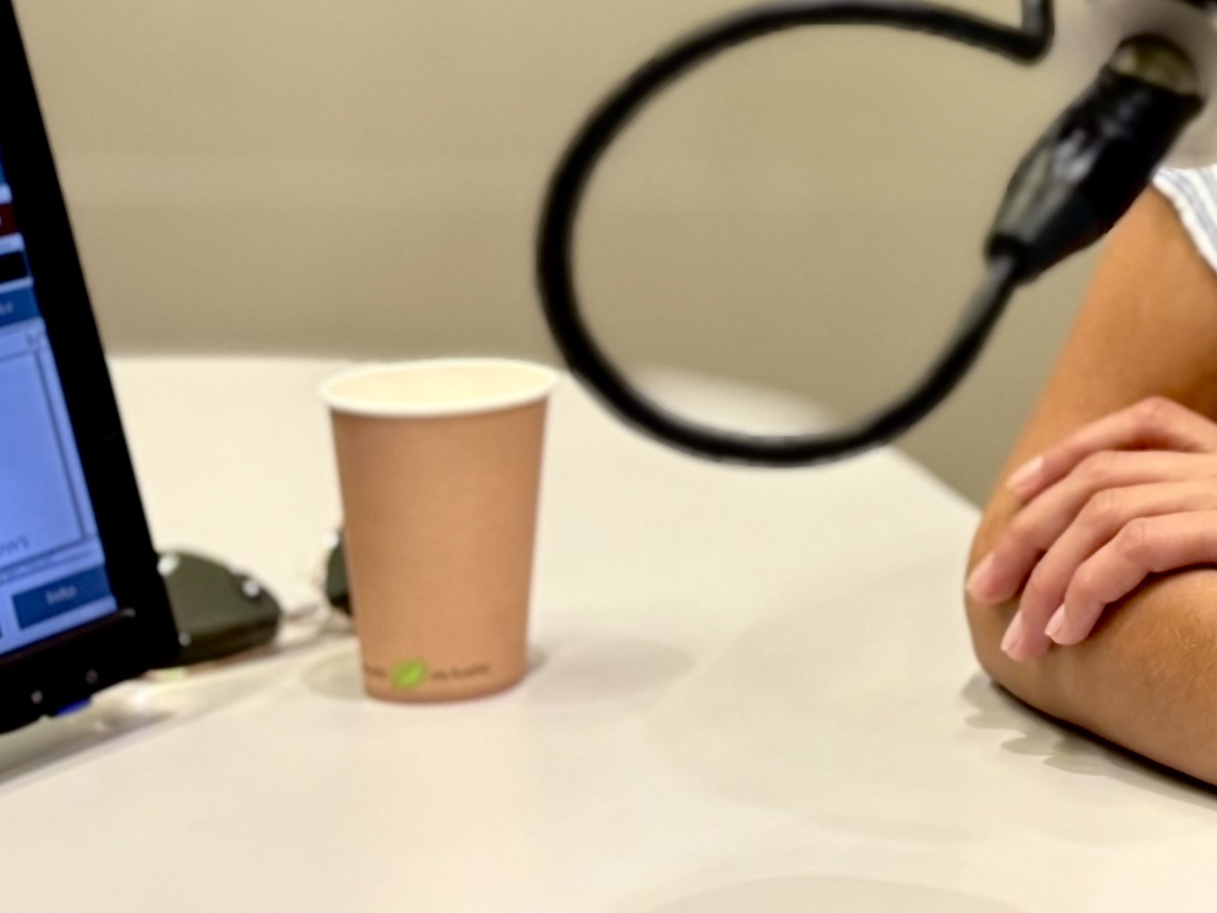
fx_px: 3235
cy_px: -53
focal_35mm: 92
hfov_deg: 19.3
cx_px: 1684
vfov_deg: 15.7
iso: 160
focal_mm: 5.96
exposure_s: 1/50
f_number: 1.6
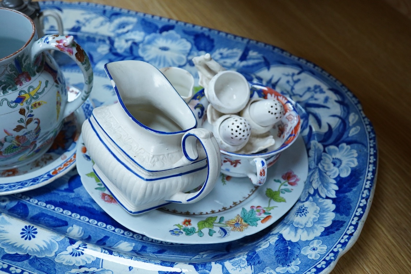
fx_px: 514
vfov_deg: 29.9
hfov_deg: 43.6
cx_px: 206
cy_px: 137
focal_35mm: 45
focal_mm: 30
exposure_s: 1/200
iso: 2500
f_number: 8
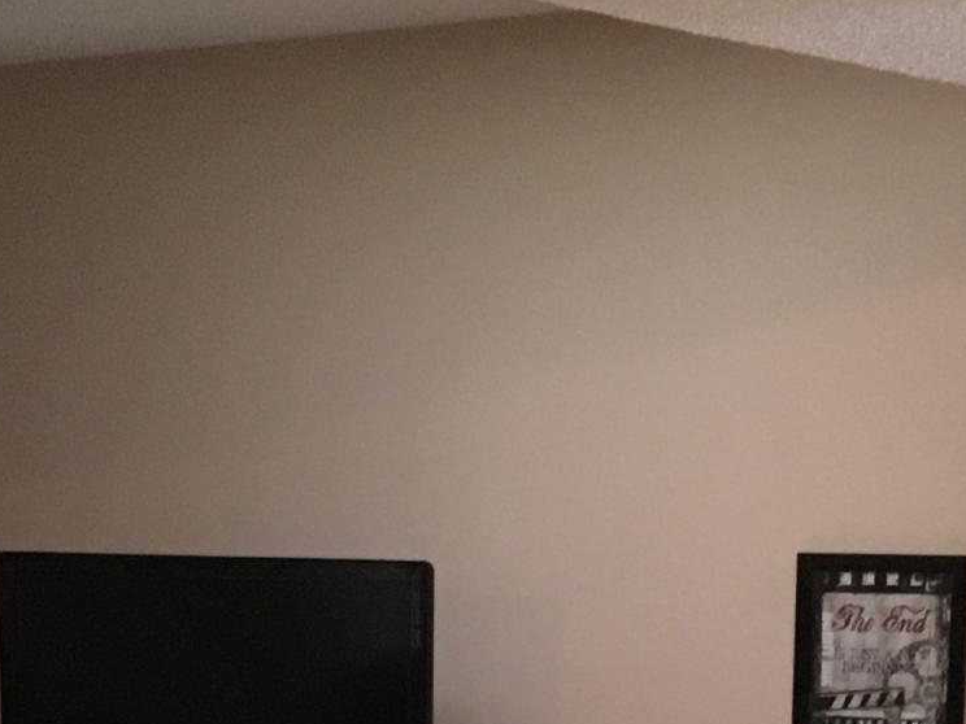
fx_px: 3265
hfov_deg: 16.8
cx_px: 392
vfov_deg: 11.5
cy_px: 1414
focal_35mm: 117
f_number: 2.2
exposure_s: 1/30
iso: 160
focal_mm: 4.15
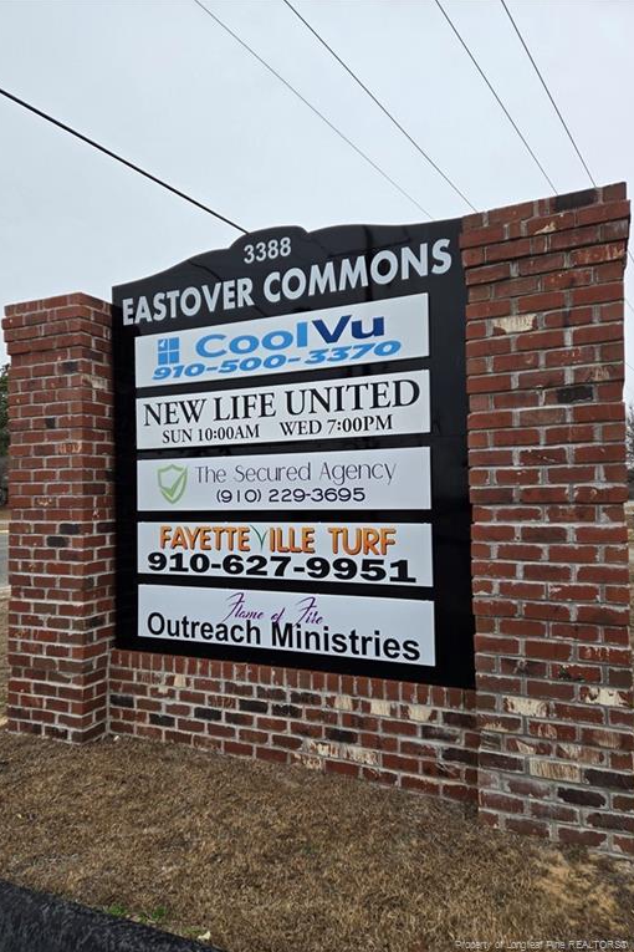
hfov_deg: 53.1
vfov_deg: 73.7
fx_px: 634
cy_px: 475
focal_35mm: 24
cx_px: 311
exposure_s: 1/180
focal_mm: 5.4
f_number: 1.8
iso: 40
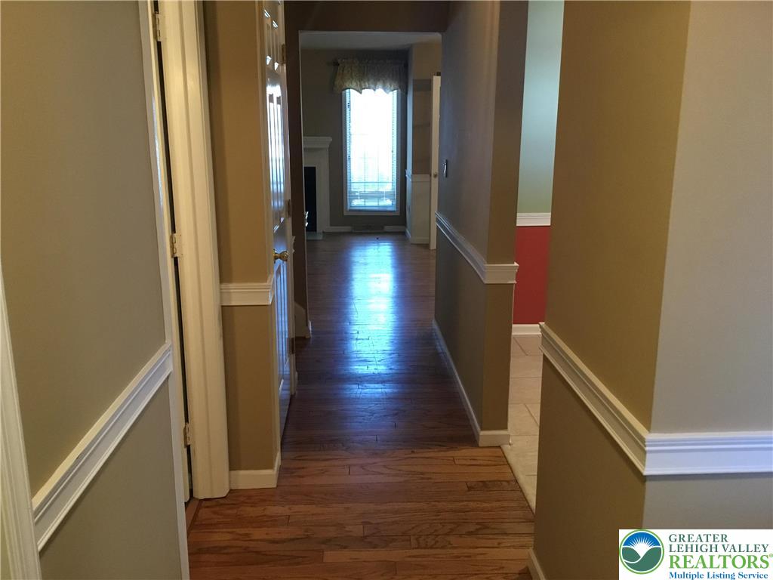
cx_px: 386
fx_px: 692
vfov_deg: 45.4
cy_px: 290
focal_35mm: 31
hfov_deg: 58.4
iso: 160
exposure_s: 1/30
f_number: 2.4
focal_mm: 3.3
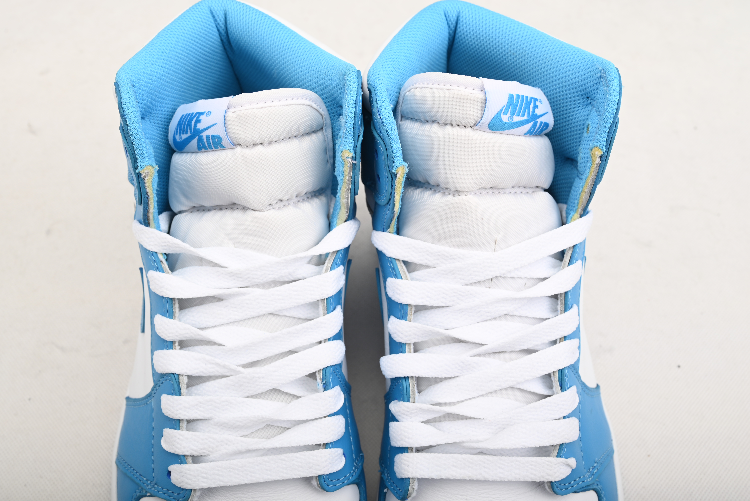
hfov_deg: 50.7
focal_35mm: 38
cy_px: 250
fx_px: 792
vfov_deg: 35.1
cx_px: 375
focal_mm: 38
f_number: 11
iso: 100
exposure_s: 1/200
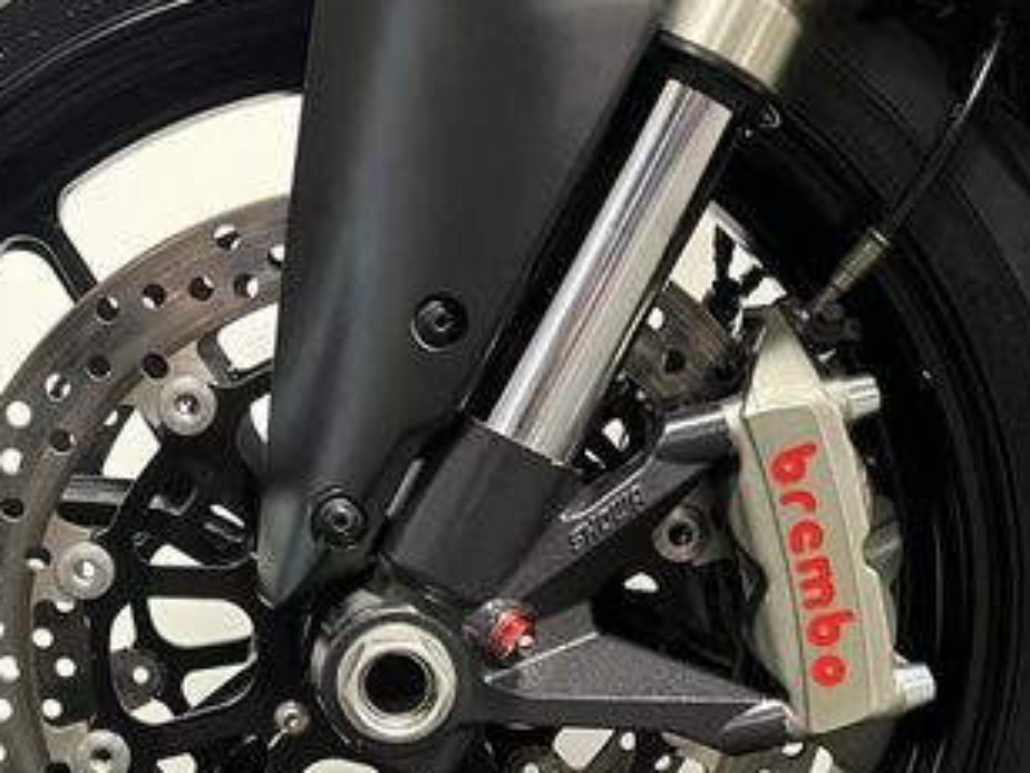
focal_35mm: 54
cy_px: 579
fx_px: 1607
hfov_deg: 35.2
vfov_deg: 26.7
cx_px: 354
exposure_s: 1/33
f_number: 1.6
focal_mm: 5.1
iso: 500
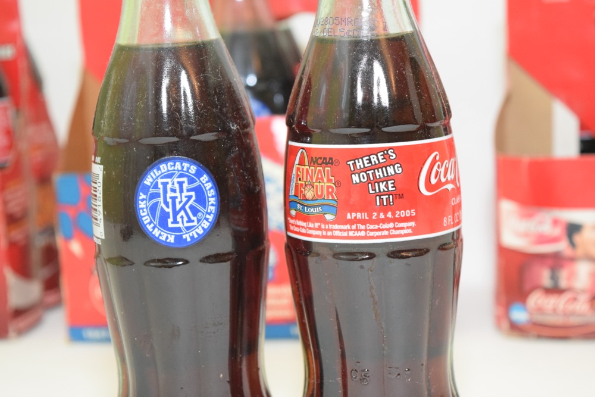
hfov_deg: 24.6
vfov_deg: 16.6
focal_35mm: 82
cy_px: 198
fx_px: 1364
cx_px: 298
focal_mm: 55
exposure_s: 1/60
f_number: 5.6
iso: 3200
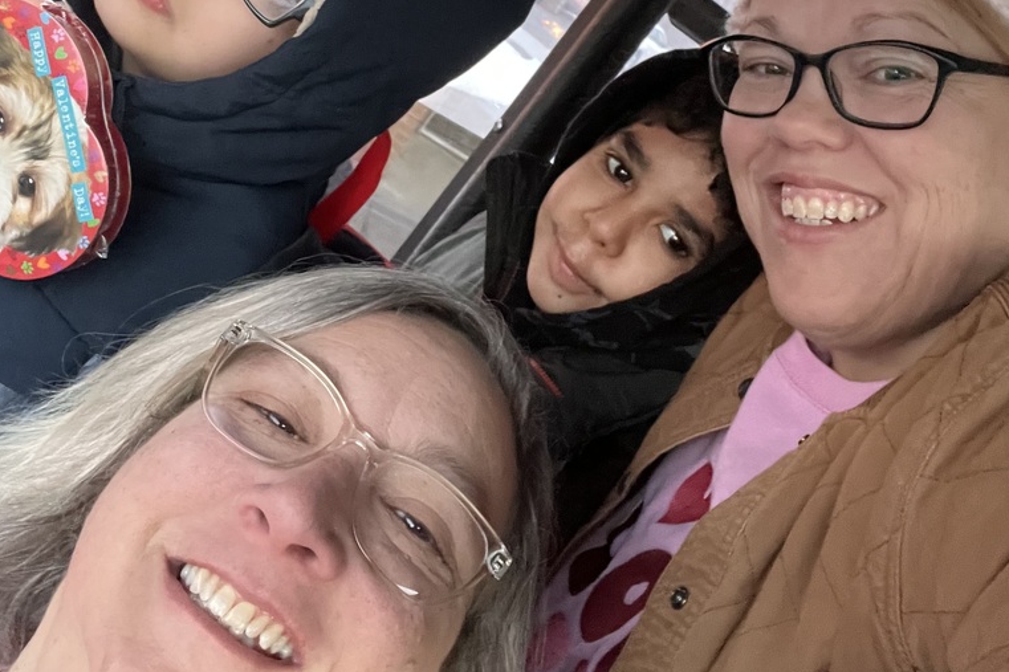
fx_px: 1177
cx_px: 504
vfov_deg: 30.0
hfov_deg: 46.4
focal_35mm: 42
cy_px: 21
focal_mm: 2.71
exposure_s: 1/23
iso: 800
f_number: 2.2
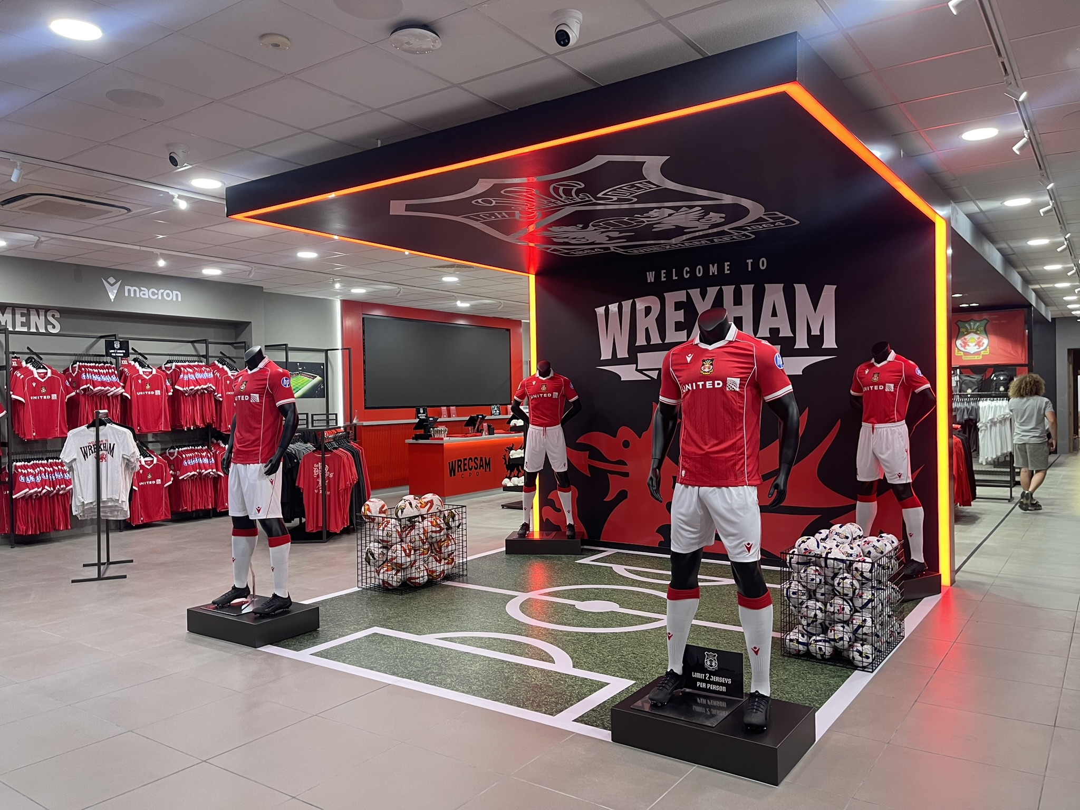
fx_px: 780
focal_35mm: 25
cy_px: 405
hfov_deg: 69.4
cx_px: 540
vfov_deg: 54.9
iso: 100
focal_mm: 5.1
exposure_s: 1/50
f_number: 1.6
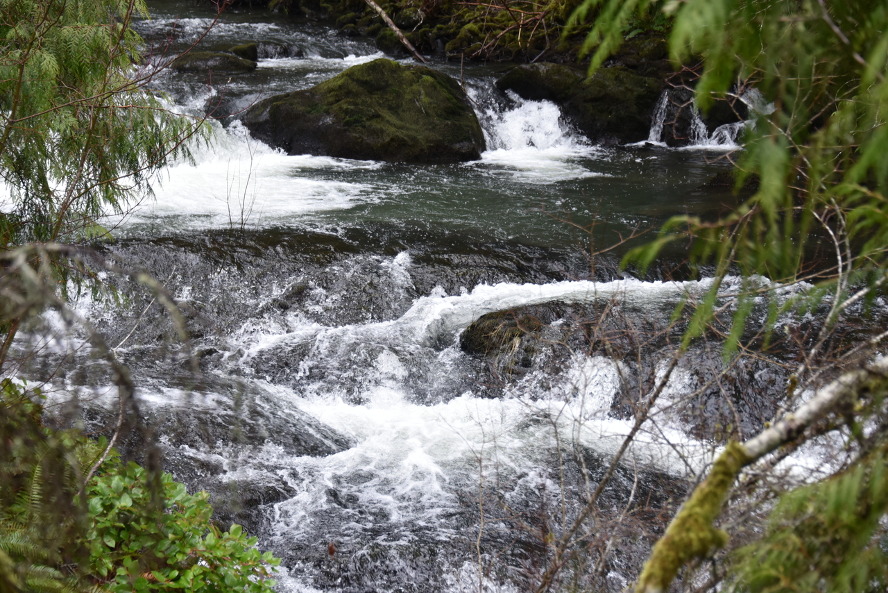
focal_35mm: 90
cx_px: 444
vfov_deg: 15.2
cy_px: 296
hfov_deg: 22.6
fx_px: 2220
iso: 720
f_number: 5.3
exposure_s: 1/200
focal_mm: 90
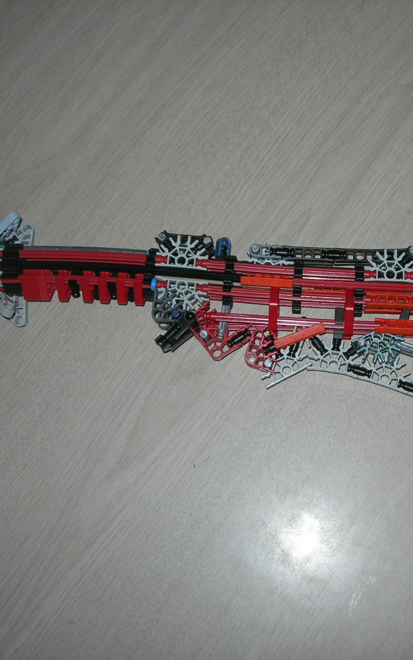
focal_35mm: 54
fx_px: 972
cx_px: 348
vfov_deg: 37.5
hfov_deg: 23.5
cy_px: 330
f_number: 2.8
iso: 64
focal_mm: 7.8
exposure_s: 1/60.1
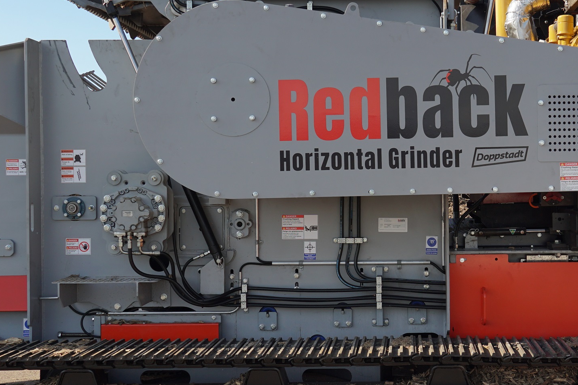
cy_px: 171
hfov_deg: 35.7
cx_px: 414
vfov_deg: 24.6
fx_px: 881
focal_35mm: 55
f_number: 5.6
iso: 125
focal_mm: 21
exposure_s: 1/400
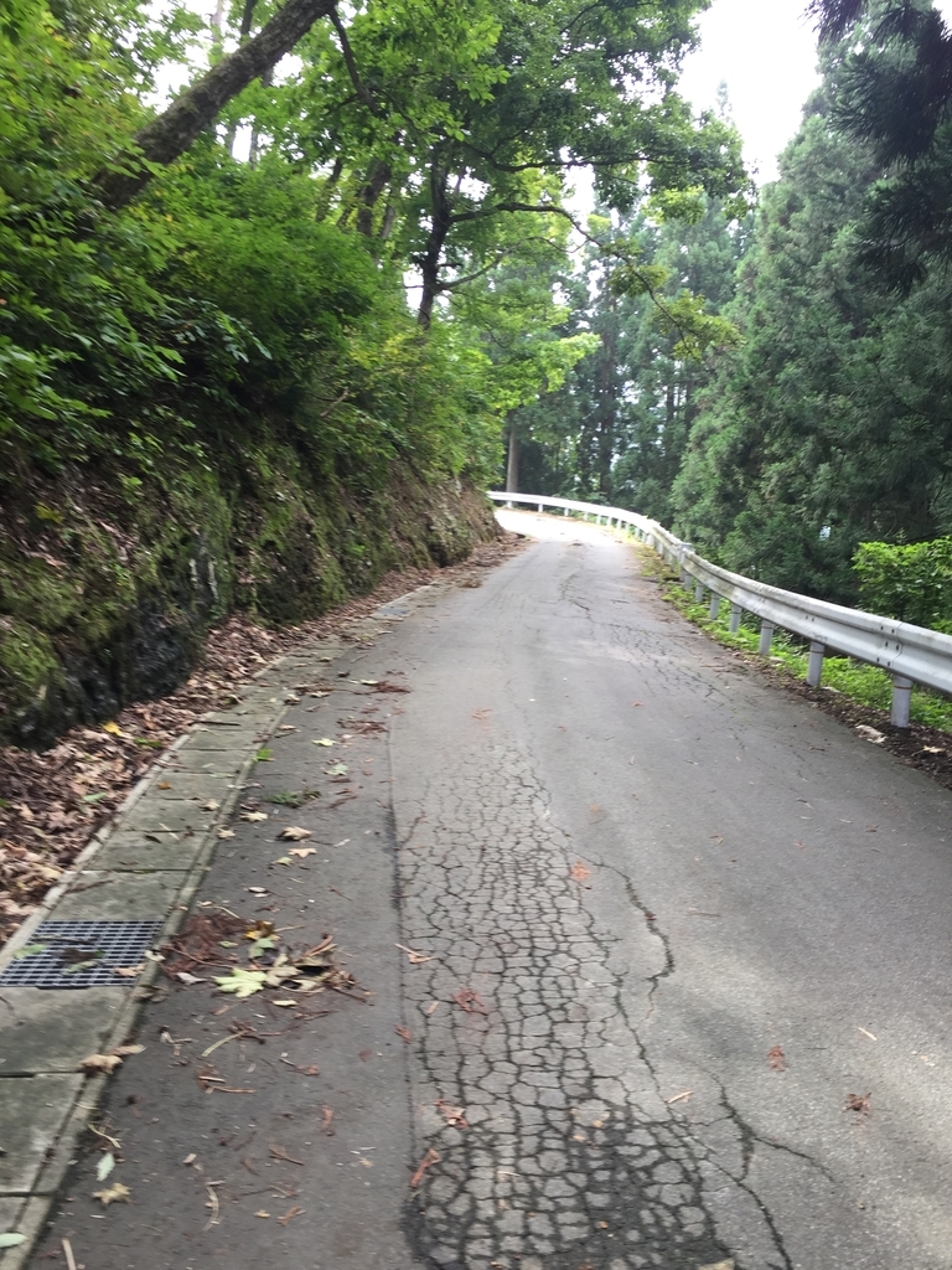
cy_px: 635
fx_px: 1063
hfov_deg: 48.2
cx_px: 476
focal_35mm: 29
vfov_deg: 61.7
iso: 32
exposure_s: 1/60
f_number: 2.2
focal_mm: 4.15
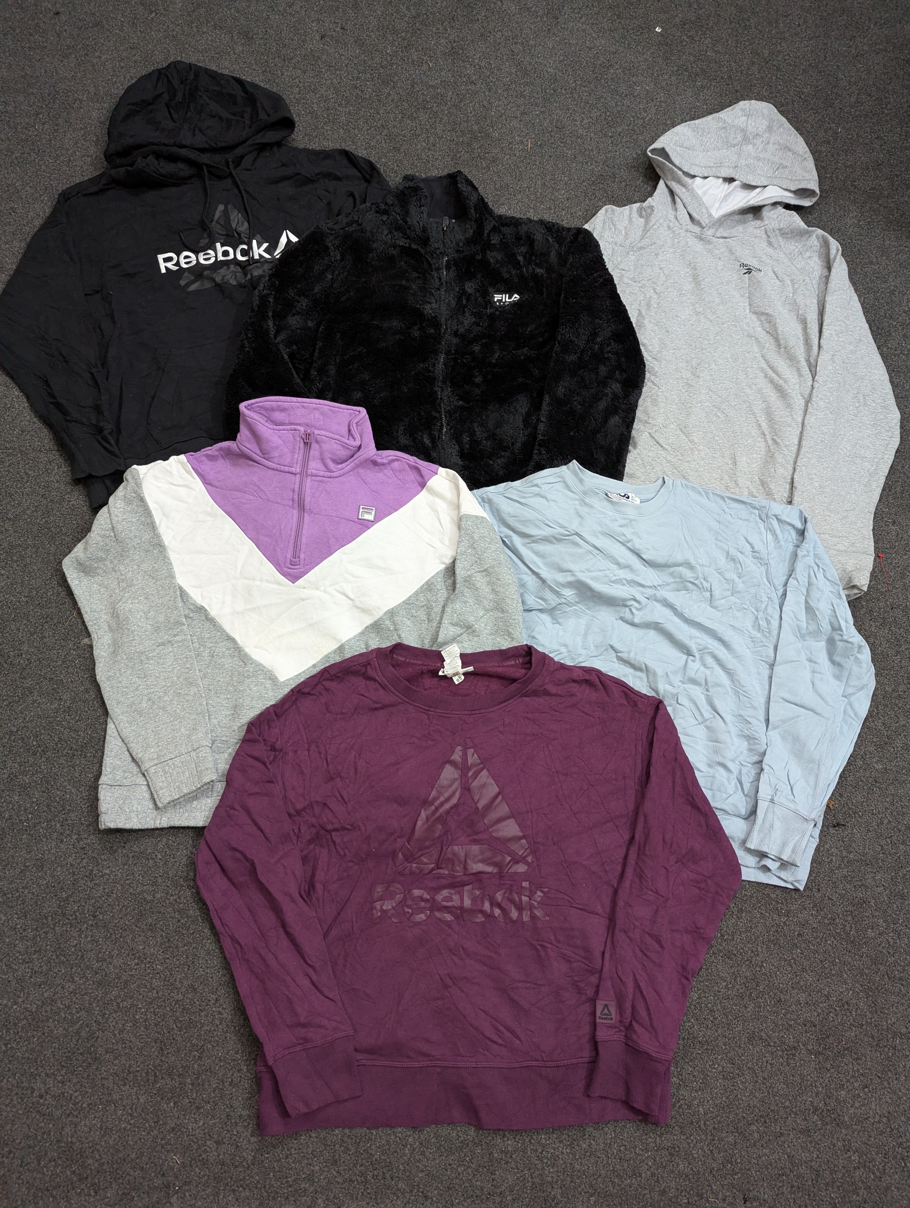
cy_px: 604
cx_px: 455
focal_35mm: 24
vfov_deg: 71.5
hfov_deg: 56.9
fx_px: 839
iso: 528
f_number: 1.85
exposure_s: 1/83.4
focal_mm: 6.81
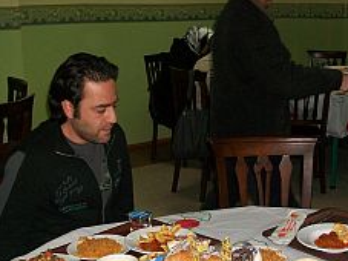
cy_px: 154
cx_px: 254
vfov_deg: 24.4
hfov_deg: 31.7
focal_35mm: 60
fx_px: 603
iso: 120
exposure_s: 1/60
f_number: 2.8
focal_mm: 5.7
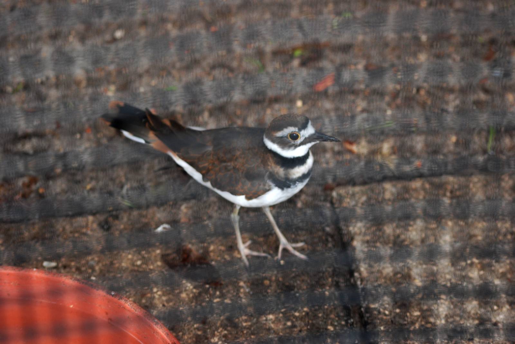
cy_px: 172
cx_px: 258
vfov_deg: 9.7
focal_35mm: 142
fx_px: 2041
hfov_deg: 14.4
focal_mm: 95
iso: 400
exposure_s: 1/60
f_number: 4.2
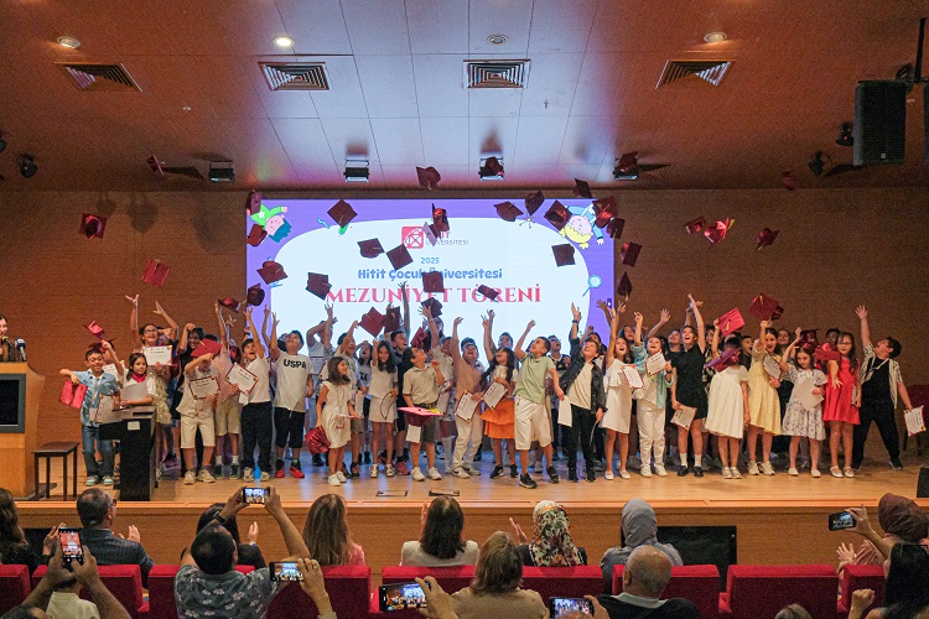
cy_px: 310
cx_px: 464
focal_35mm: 37
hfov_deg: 51.9
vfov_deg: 35.9
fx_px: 955
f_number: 4.5
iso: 8000
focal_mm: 24.7
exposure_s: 1/640
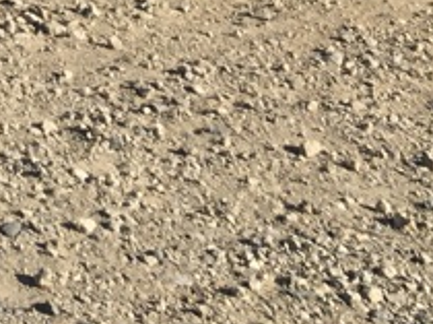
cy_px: -545
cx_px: -707
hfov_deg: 9.5
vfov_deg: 7.6
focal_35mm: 177
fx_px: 2212
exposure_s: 1/1183
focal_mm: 4.15
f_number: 2.2
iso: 25
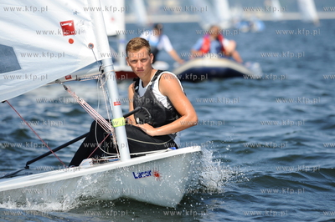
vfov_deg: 4.6
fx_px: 2789
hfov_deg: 6.9
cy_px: 111
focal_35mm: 300
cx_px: 168
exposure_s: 1/800
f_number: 6.3
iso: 200
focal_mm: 300
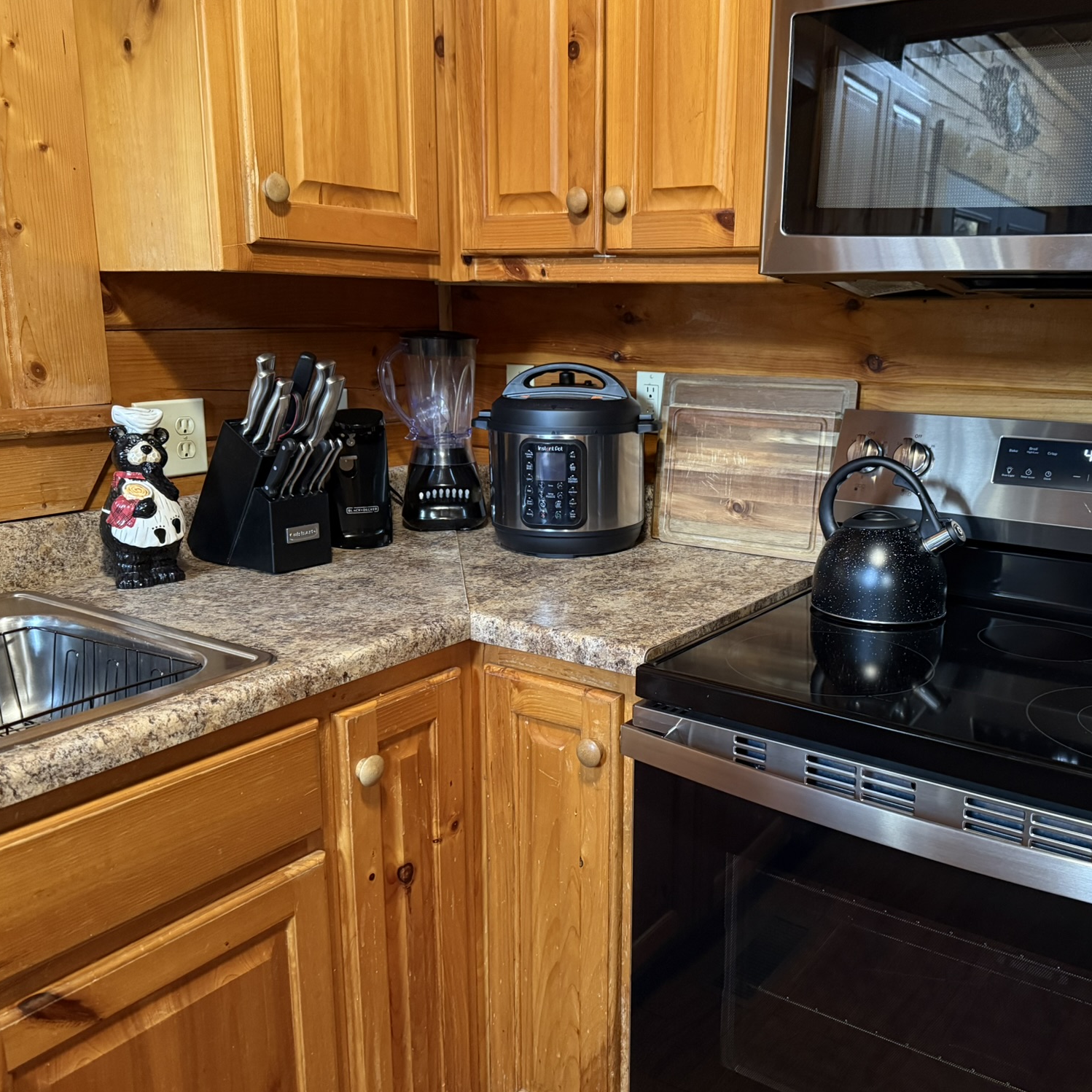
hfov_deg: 55.1
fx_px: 1035
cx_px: 667
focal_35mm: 29
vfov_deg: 55.6
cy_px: 542
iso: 800
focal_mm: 6.76
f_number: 1.78
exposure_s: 1/30
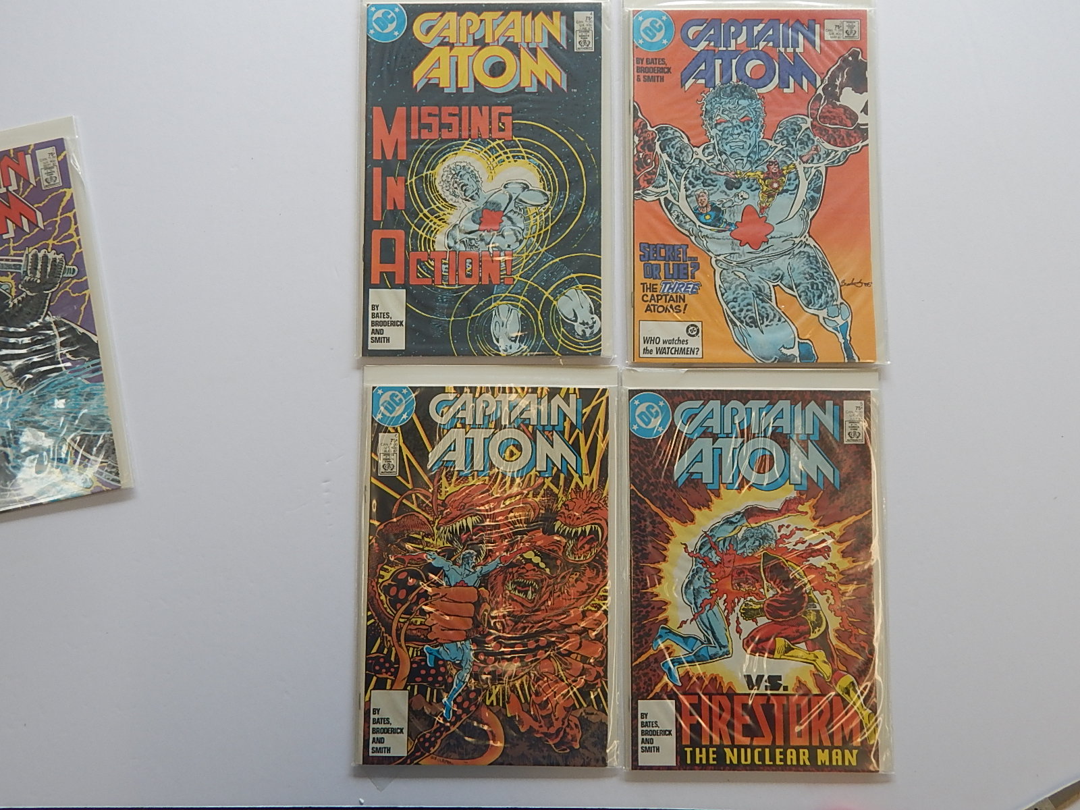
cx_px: 540
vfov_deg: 54.9
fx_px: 780
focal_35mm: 25
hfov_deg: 69.4
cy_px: 405
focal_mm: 4.5
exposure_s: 1/125
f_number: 3.1
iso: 125
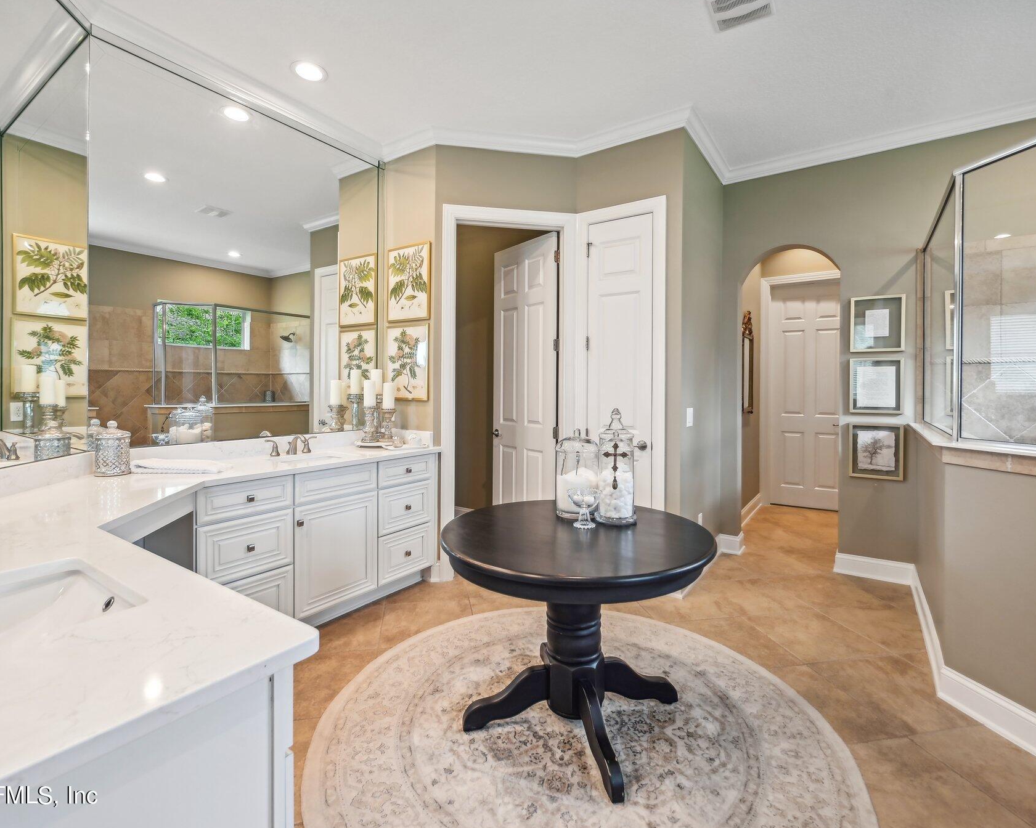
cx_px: 512
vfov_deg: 80.4
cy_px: 414
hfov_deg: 93.1
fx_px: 490
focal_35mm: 16
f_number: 8
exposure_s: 1/6
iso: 400
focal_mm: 14
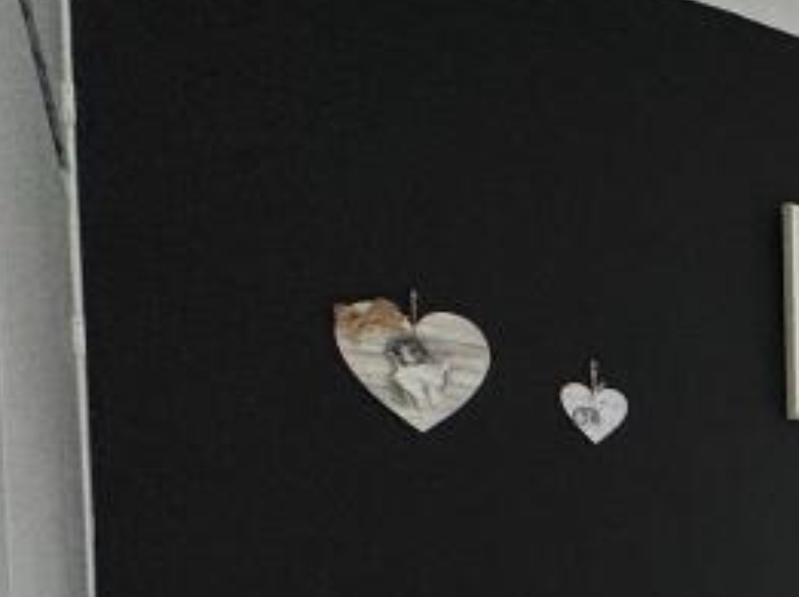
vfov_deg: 23.3
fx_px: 1268
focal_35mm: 55
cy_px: 787
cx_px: 1387
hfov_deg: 22.7
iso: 125
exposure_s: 1/100
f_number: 2.2
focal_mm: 2.22
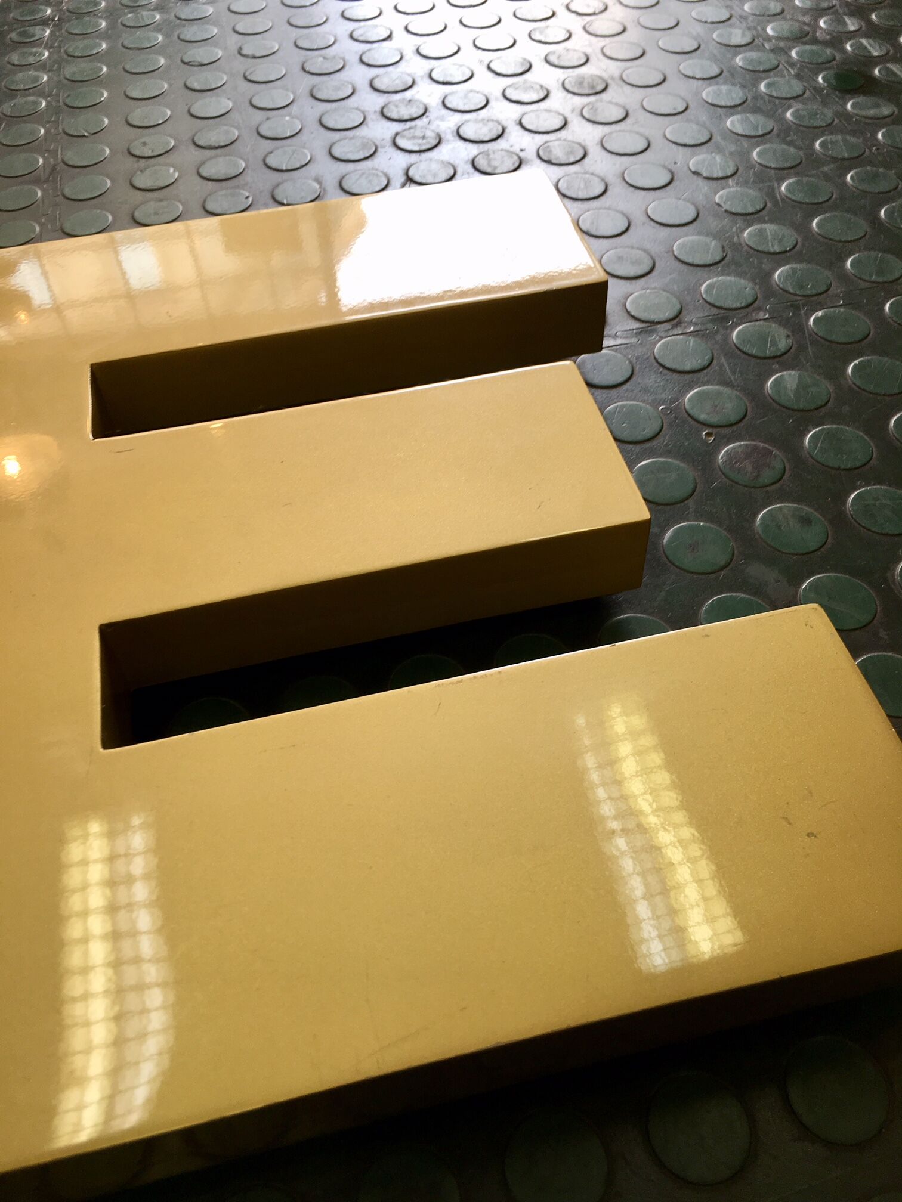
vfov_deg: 61.7
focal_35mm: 29
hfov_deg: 48.2
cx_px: 451
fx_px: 1008
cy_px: 601
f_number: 2.2
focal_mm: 4.15
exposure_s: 1/50
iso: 25
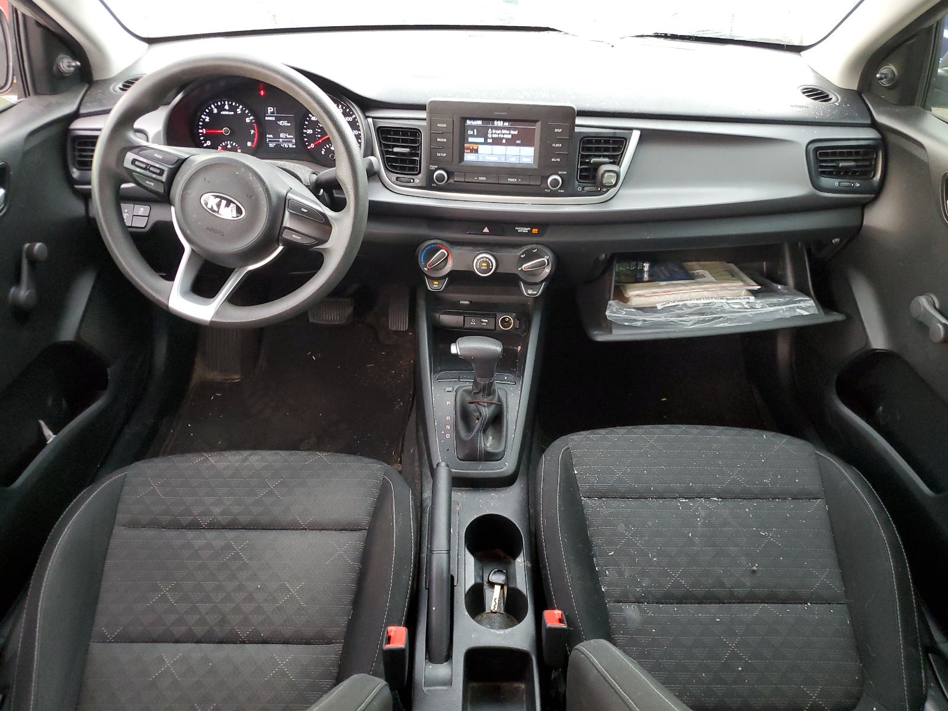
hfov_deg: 67.3
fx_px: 712
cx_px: 474
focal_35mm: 26
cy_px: 356
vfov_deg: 53.1
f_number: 1.5
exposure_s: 1/60.2
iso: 213
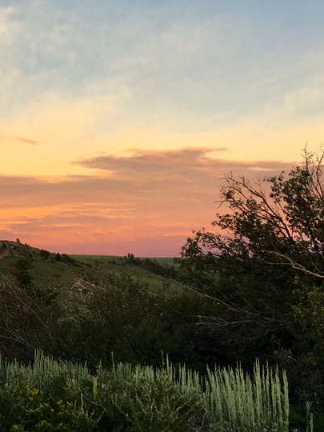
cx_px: -37
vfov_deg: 34.6
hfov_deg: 24.7
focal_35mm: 55
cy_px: 145
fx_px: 686
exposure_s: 1/120
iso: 25
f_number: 2.2
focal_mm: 4.15
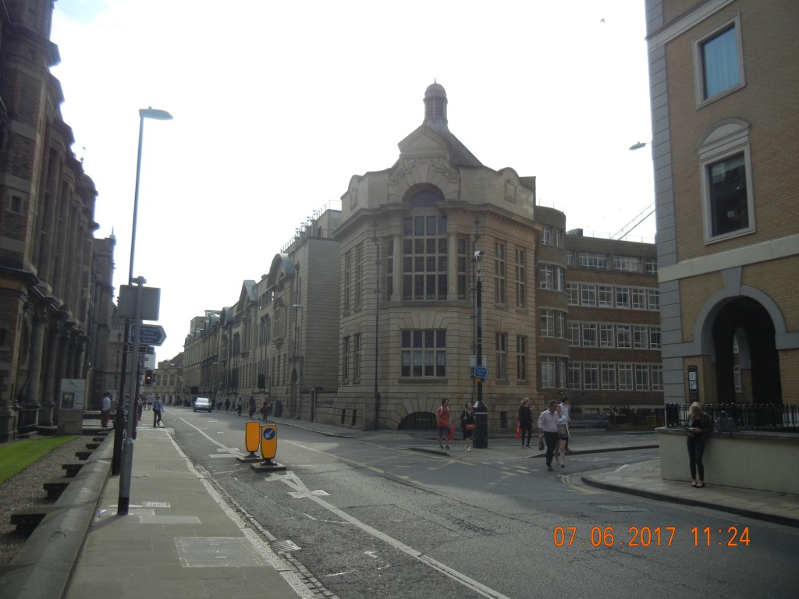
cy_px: 300
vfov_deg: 46.8
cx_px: 400
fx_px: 692
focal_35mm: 30
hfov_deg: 60.0
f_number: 7
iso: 160
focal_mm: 5.4
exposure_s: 1/360
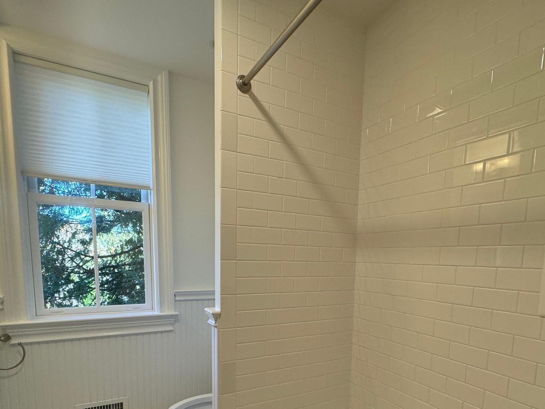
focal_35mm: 21
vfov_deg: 60.5
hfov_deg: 79.0
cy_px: 300
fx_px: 331
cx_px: 275
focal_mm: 2.22
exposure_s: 1/120
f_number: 2.2
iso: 160
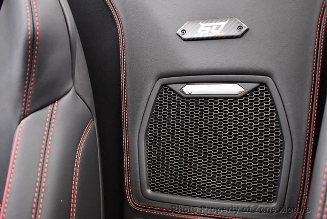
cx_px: 164
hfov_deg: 53.1
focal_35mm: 36
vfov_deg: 37.0
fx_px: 328
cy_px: 110
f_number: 3.5
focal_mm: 18
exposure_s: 1/100
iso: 3200
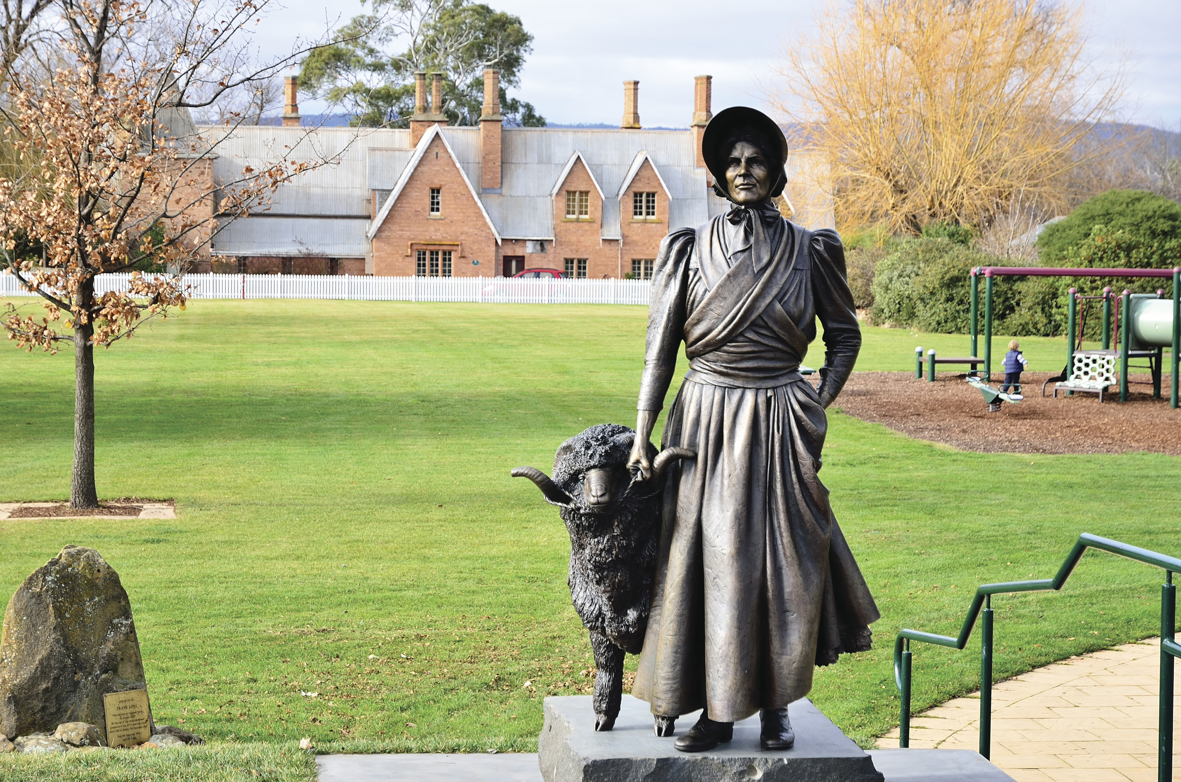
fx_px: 2750
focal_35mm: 84
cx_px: 590
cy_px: 391
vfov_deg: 16.2
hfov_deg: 24.2
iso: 200
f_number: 5.3
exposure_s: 1/250
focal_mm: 56
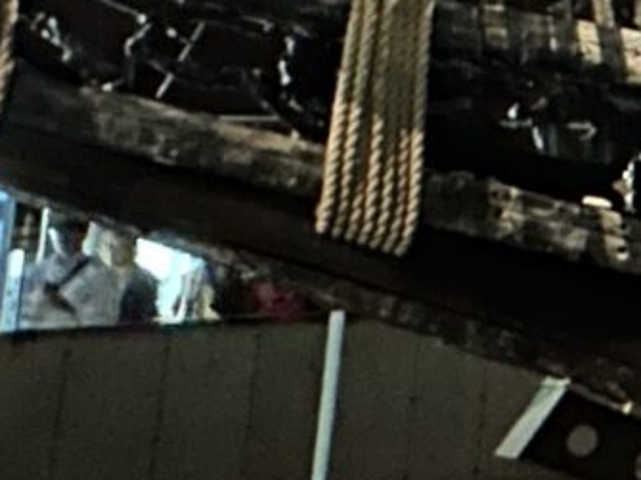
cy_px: -199
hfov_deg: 14.0
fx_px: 1981
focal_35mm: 107
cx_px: 1448
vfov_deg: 13.2
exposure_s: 1/14
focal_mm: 2.22
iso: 1250
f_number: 2.2
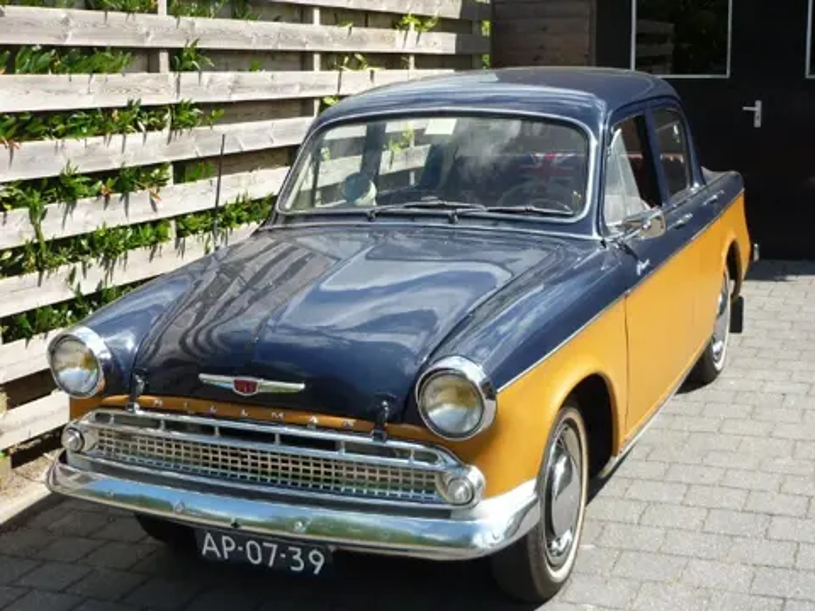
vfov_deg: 28.6
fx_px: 1201
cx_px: 408
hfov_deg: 37.5
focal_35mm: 51
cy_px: 306
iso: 80
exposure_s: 1/800
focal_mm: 5.5
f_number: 2.8
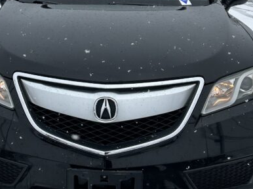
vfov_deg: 21.2
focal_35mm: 69
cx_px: 88
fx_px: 504
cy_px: 54
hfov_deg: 28.0
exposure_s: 1/2457
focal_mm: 5.7
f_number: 1.5
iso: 50
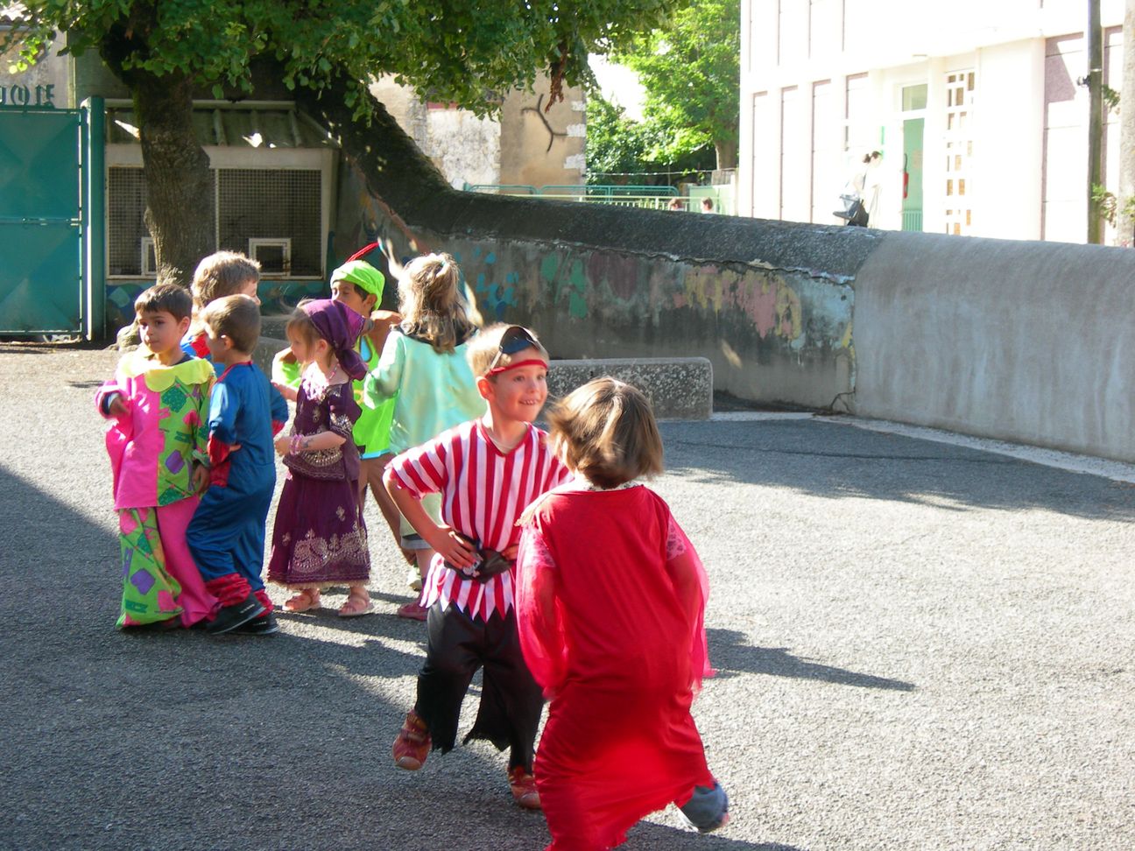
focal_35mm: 72
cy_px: 426
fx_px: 2361
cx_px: 568
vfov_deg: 20.4
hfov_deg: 27.0
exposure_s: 1/86.8
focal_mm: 14.9
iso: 50
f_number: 3.7
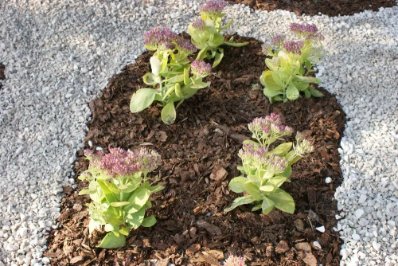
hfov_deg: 46.4
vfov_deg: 31.9
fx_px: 465
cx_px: 199
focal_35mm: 42
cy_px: 133
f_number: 5.6
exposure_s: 1/80
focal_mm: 28
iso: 100
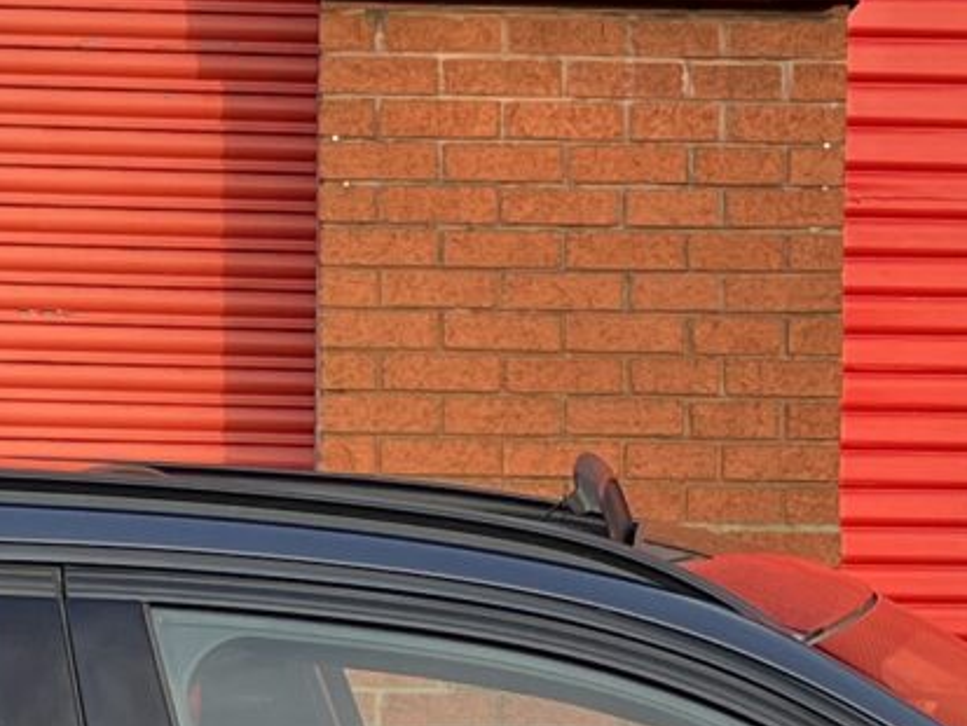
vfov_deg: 9.0
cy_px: 1148
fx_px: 4499
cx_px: 539
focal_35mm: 161
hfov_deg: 12.3
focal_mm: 5.7
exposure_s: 1/458
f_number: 1.5
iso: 50
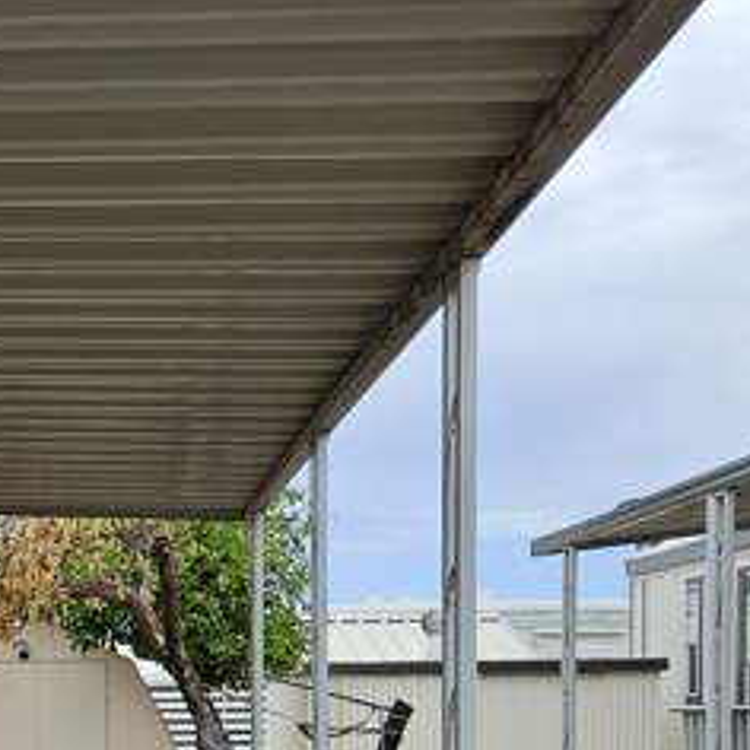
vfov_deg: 23.9
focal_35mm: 69
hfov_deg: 22.6
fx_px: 1691
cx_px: -200
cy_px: 747
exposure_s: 1/1248
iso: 25
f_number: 1.8
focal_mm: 5.4
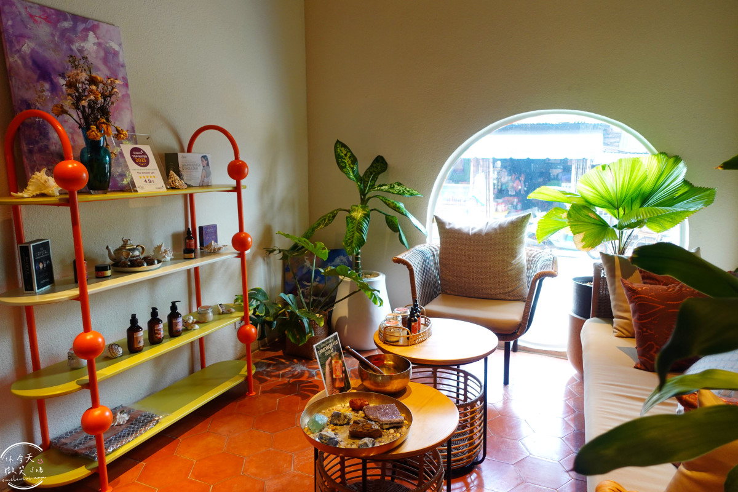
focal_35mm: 24
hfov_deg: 73.7
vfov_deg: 53.1
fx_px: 492
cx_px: 369
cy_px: 246
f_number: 2.8
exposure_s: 1/60
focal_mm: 9.4
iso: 250
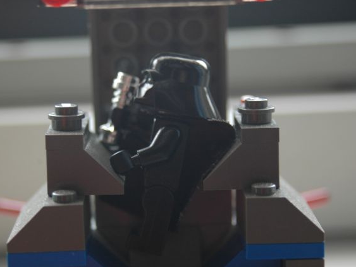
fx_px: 1348
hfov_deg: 15.0
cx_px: 160
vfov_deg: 11.3
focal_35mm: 131
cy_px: 133
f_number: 5.6
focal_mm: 80
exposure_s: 1/50
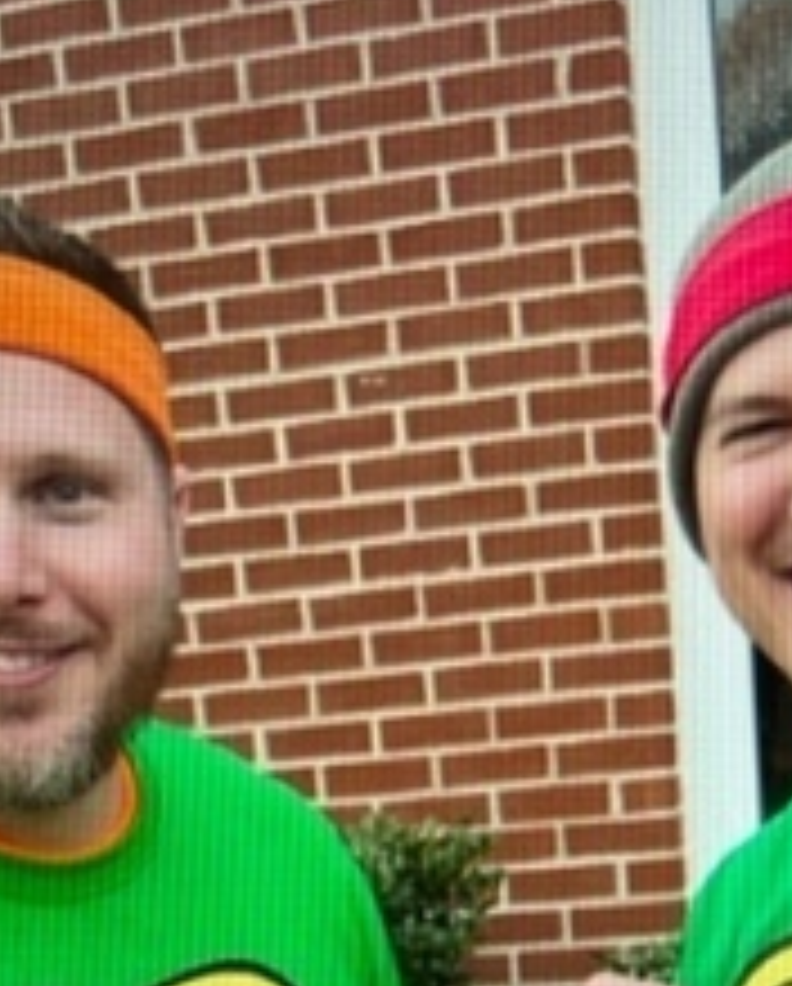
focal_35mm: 74
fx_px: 2162
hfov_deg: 20.6
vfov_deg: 23.3
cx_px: 562
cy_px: 1207
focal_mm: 5.1
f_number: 1.6
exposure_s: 1/120
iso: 100
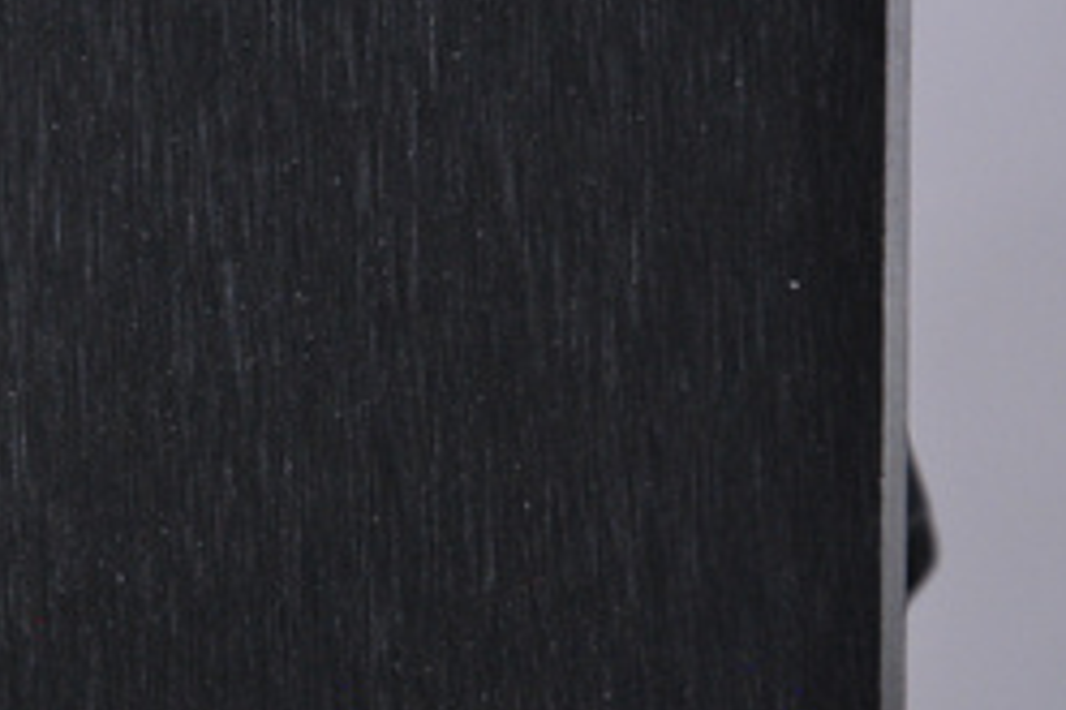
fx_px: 8460
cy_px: 463
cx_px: 271
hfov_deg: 7.2
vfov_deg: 4.8
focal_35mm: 286
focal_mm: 105
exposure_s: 1/125
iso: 3200
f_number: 9.5
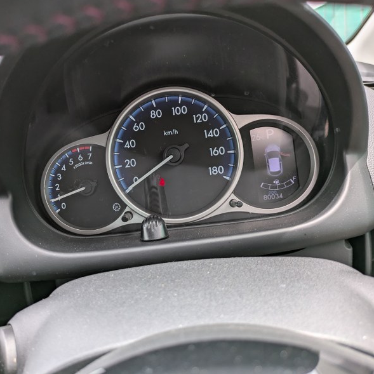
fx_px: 367
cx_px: 151
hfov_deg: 53.7
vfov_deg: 54.0
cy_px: 185
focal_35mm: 30
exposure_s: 1/327
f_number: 1.89
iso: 42
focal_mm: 5.43
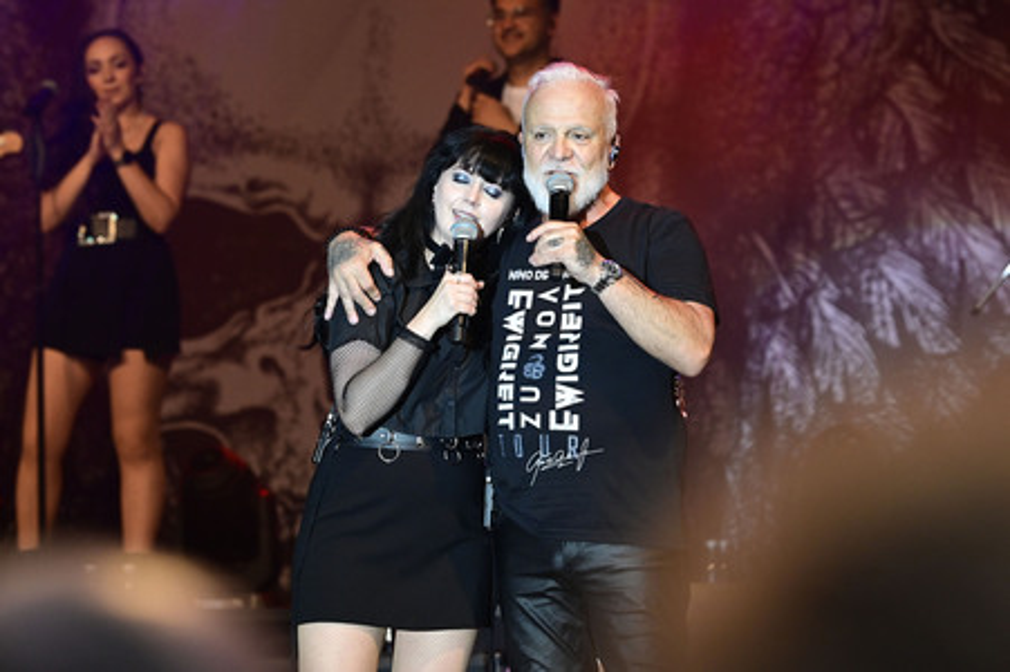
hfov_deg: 12.8
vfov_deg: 8.6
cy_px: 336
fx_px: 4485
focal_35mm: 160
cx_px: 505
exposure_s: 1/640
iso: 3200
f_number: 4.5
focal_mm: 160
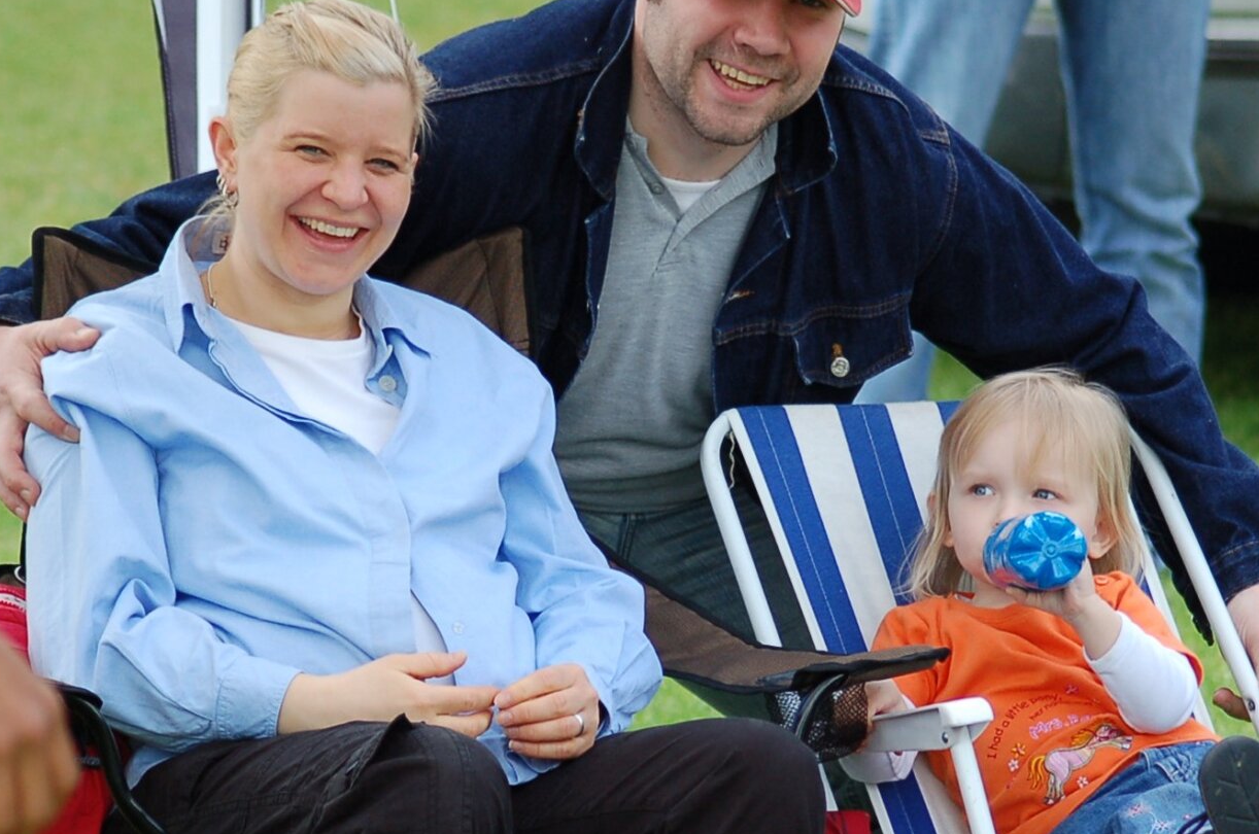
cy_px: 493
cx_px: 745
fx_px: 10368
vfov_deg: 4.6
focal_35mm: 297
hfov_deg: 6.9
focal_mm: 110
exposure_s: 1/640
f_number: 4.2
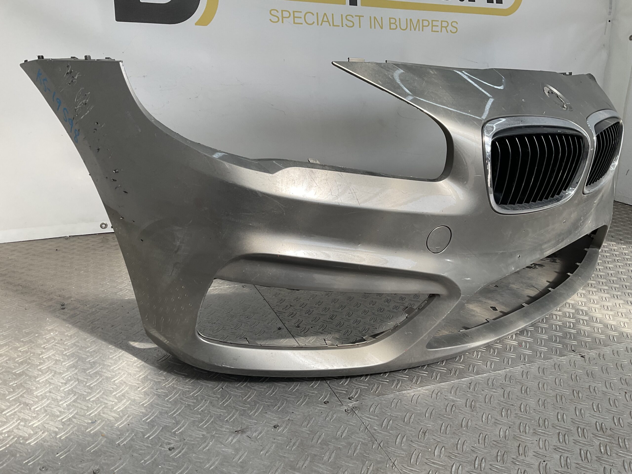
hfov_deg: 61.7
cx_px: 316
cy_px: 237
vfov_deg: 48.2
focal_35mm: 29
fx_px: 529
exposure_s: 1/415
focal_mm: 3
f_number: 1.8
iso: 16
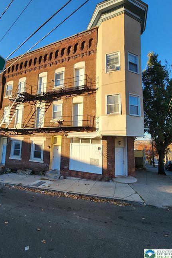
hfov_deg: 81.2
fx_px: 100
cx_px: 84
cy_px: 129
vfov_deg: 104.3
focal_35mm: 14
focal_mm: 2.2
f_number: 2.2
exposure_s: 1/591
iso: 50
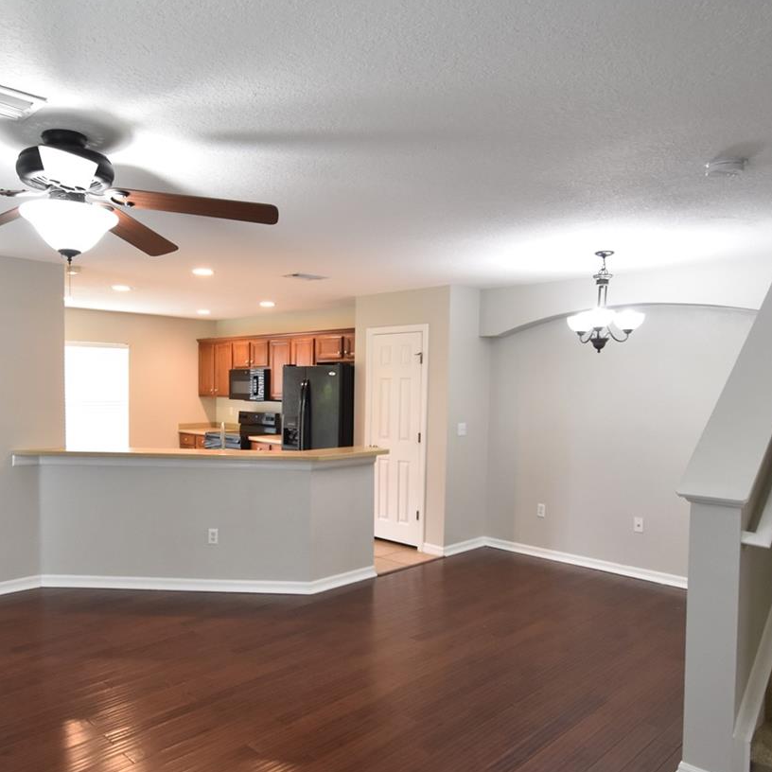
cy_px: 419
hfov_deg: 62.3
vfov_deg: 62.8
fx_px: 631
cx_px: 302
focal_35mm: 25
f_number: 3.5
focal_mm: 10
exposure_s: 1/45
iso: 800
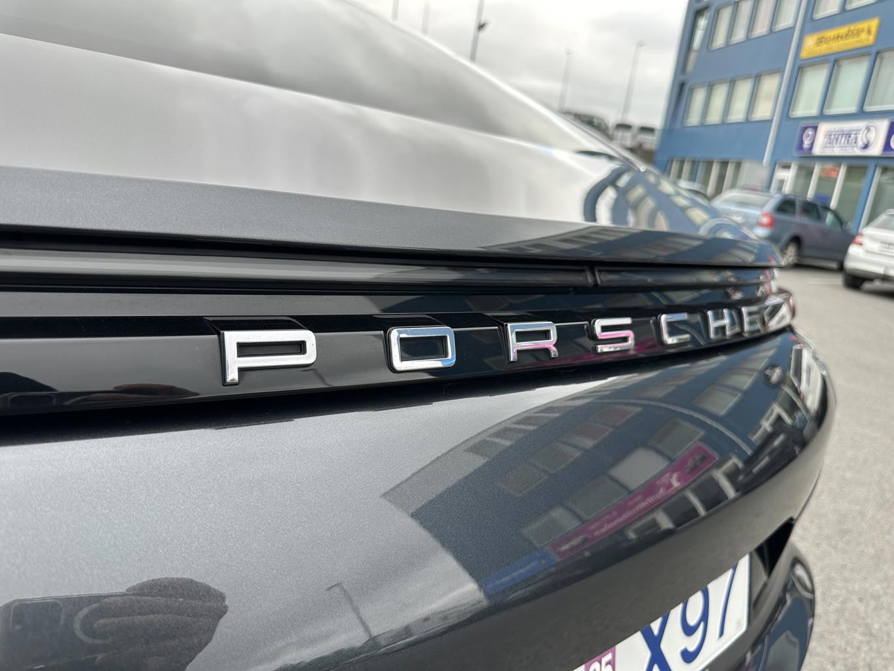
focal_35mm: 24
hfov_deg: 71.6
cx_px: 447
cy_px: 336
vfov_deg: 56.8
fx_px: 620
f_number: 1.78
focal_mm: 6.86
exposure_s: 1/611
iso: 80
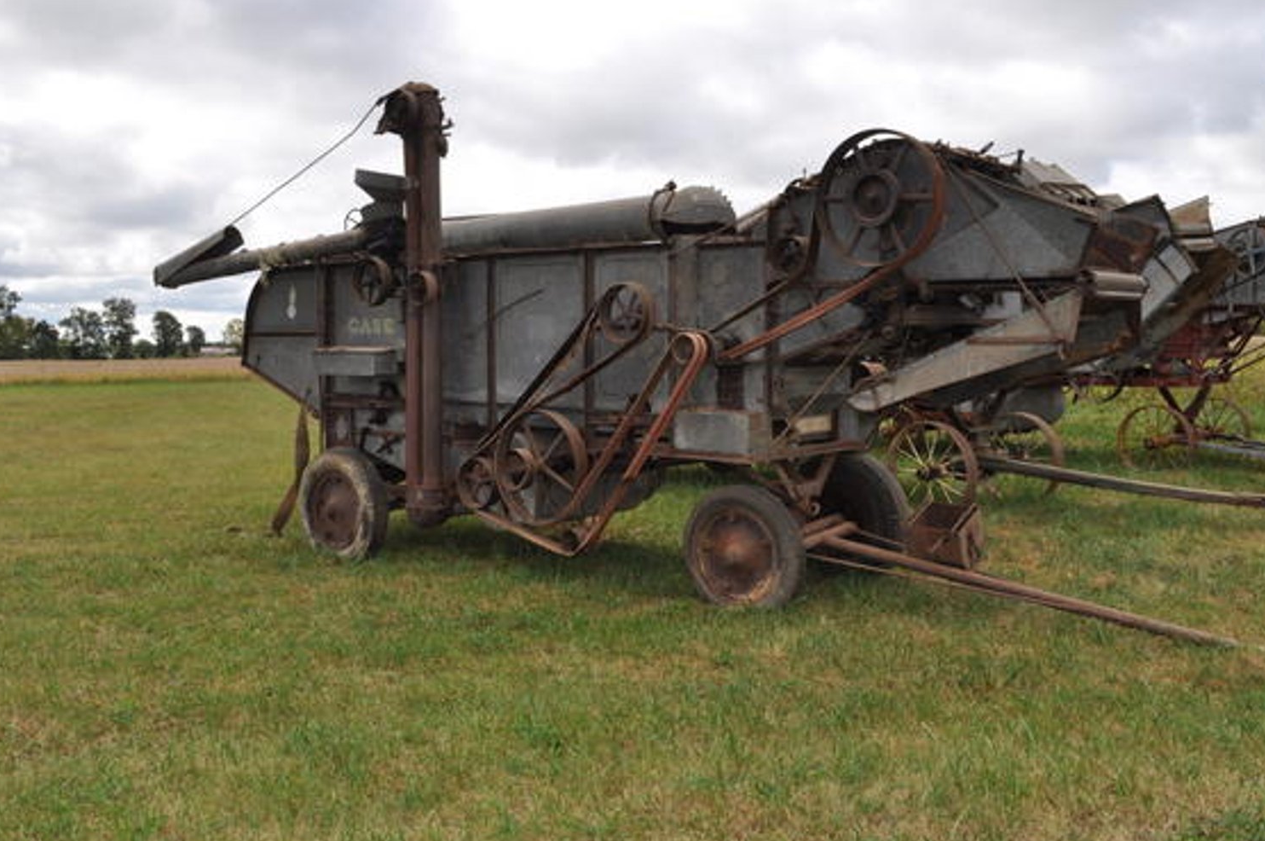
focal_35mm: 38
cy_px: 367
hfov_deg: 50.7
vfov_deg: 34.9
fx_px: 1334
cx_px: 678
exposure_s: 1/200
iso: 200
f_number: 10
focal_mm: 22
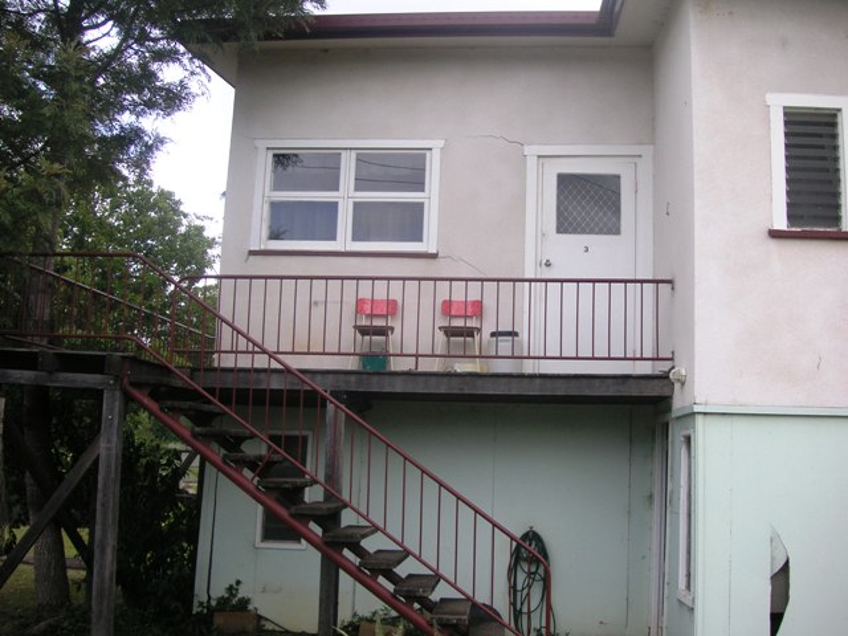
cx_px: 424
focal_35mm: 37
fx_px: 906
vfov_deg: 38.7
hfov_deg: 50.1
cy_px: 318
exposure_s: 1/750
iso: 50
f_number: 2.8
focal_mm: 6.1
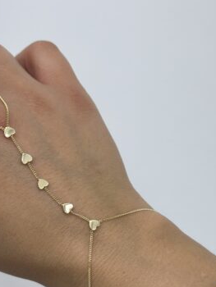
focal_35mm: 73
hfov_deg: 20.1
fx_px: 607
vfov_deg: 26.5
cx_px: 76
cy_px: 185
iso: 80
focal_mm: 6.86
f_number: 1.78
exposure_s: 1/335
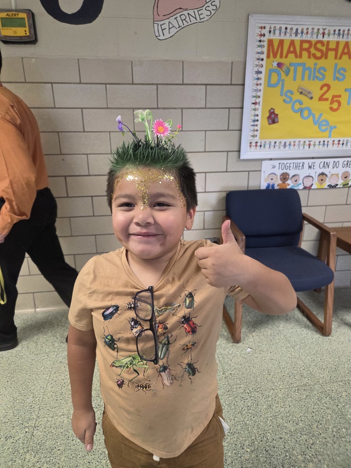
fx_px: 311
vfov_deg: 73.9
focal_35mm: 23
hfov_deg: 58.9
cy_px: 234
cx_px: 176
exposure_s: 1/120
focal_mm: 5.4
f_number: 1.8
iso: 320
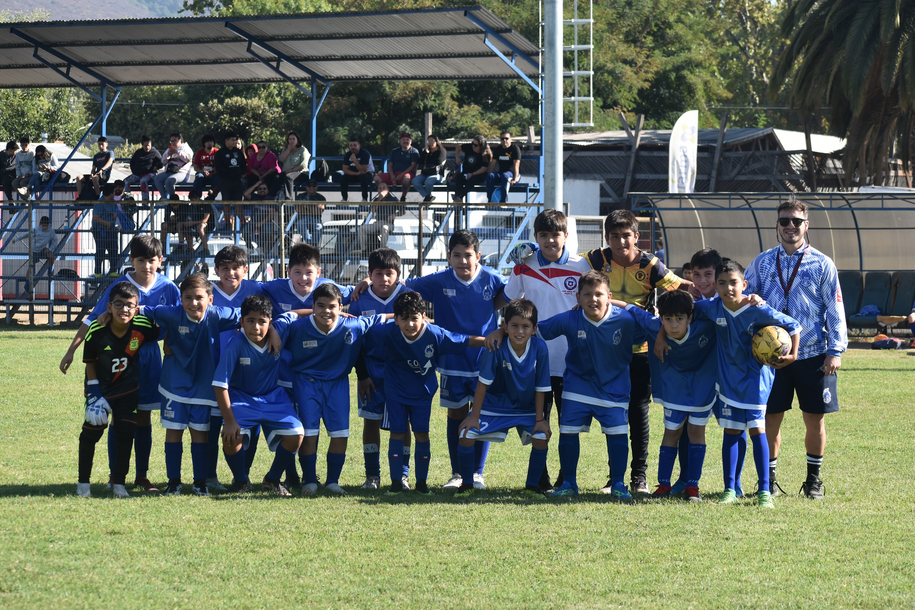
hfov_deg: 17.5
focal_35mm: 117
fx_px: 2974
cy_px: 305
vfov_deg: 11.7
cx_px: 458
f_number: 5.6
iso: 200
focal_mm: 78
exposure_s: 1/500
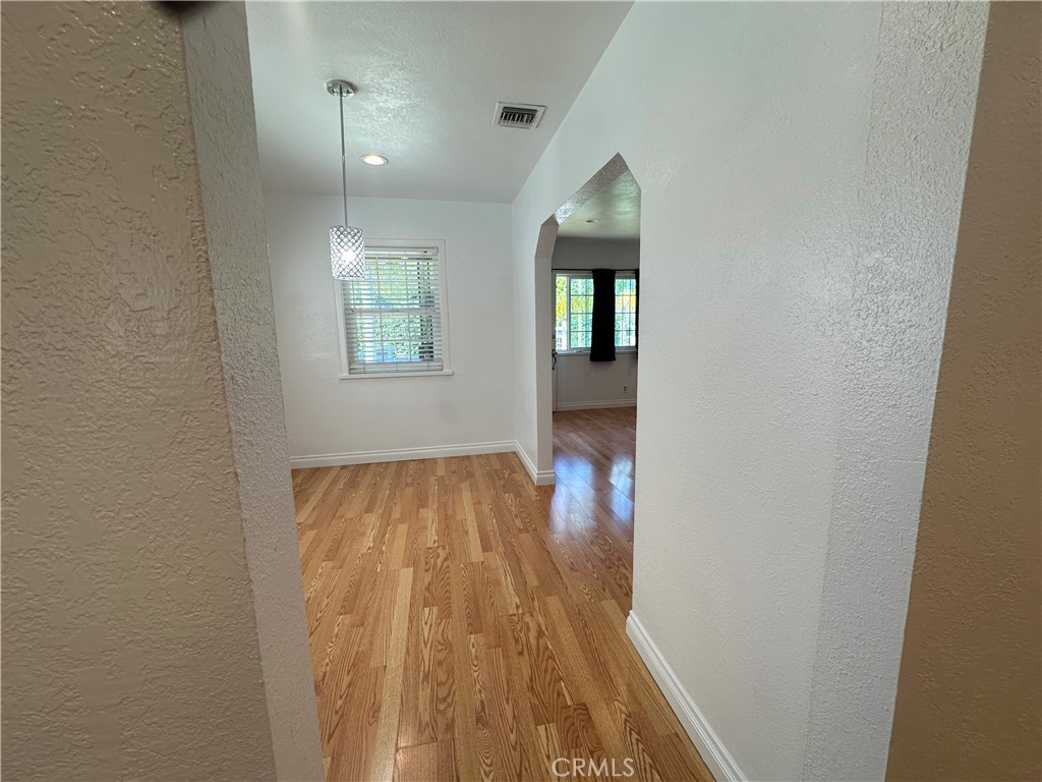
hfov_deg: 102.1
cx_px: 521
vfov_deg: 85.7
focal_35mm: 14
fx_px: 421
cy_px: 391
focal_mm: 2.22
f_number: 2.2
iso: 64
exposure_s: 1/120
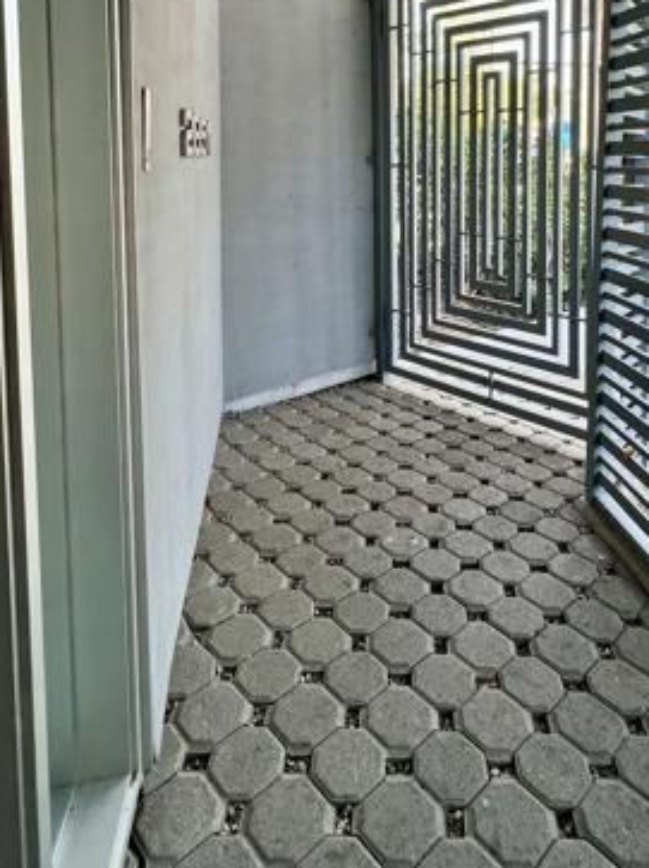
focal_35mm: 23
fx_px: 576
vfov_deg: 68.1
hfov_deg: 58.1
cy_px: 194
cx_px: 407
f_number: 1.8
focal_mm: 1.57
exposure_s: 1/99
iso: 64
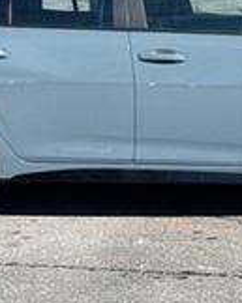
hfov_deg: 10.5
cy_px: 90
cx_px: 214
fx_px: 1311
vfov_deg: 13.2
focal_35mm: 146
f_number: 1.78
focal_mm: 6.76
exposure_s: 1/3610
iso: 64
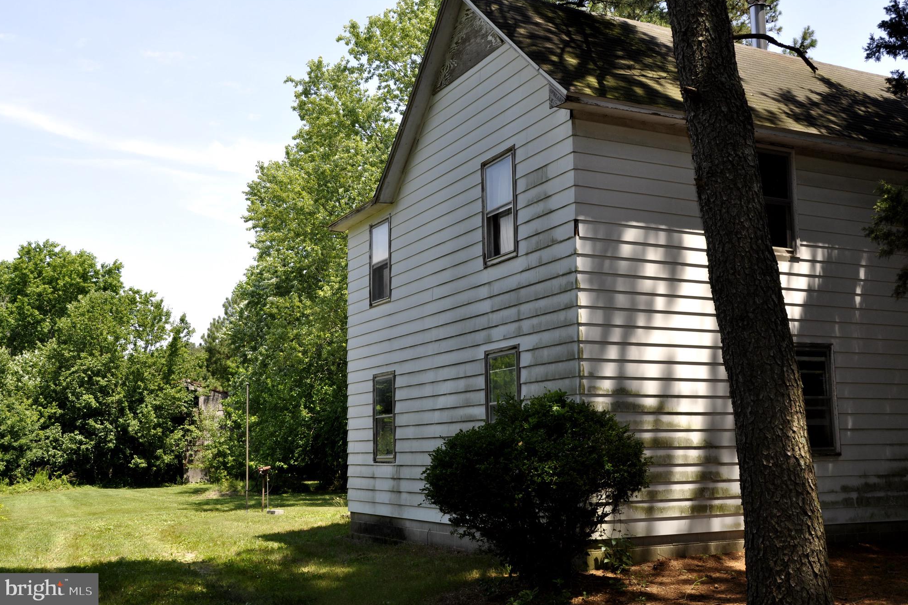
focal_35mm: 39
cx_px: 464
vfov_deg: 34.6
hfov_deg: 50.1
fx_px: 971
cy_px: 296
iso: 200
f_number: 8
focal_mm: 25
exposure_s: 1/200
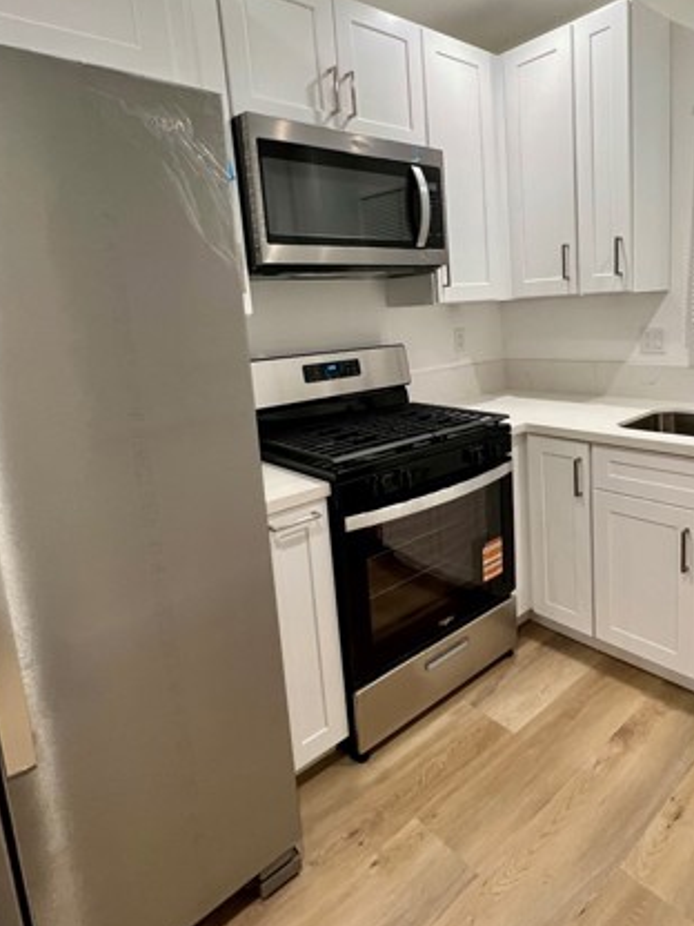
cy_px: 403
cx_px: 447
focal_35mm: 20
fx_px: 535
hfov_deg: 64.7
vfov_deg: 81.3
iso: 200
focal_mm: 1.57
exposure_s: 1/120
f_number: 1.8
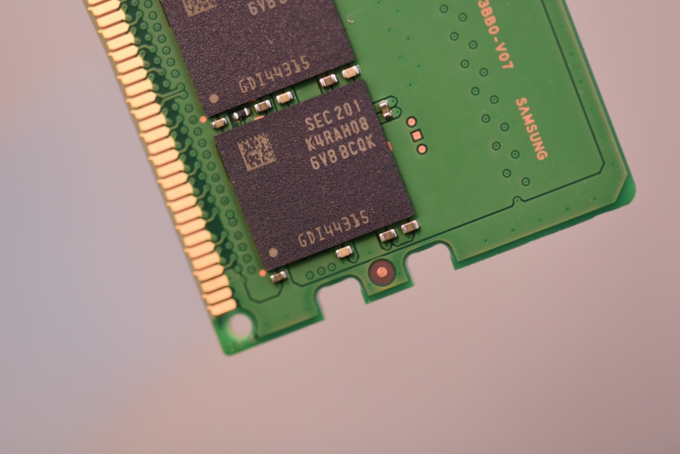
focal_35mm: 105
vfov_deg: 13.0
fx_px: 1983
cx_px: 340
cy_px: 227
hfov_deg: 19.5
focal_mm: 105
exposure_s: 1/60
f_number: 5.6
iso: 1600
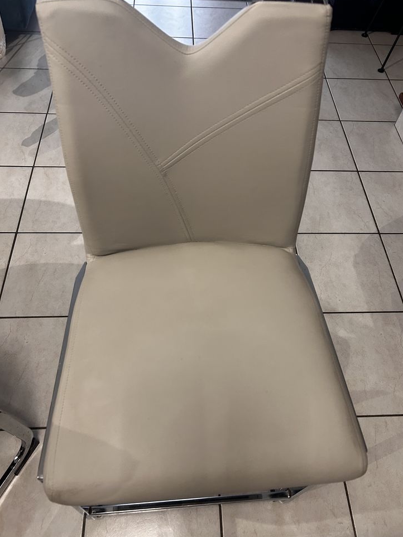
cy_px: 267
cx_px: 208
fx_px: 419
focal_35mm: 27
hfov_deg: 51.3
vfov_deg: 65.3
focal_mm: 5.7
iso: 160
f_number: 1.5
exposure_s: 1/50
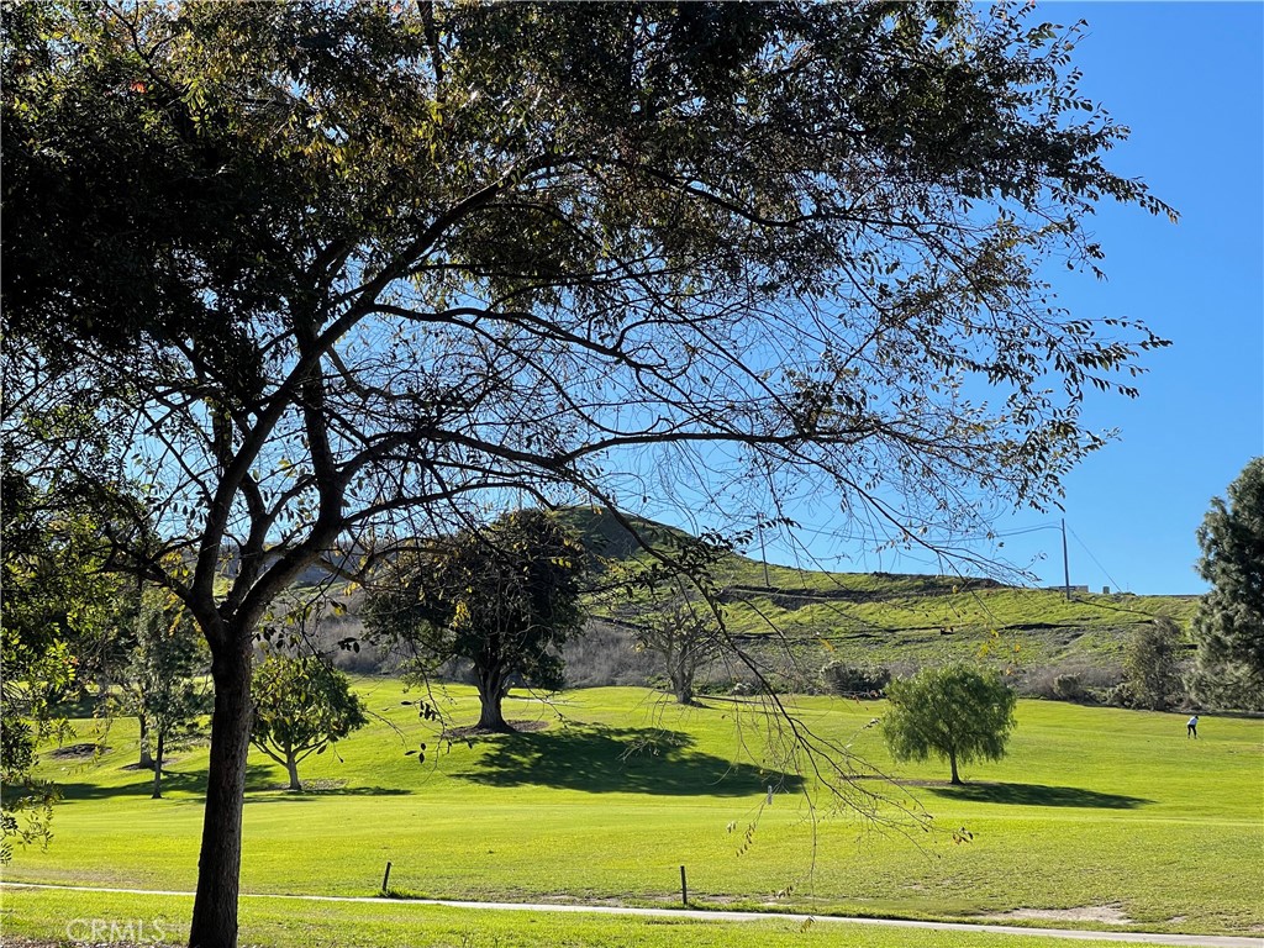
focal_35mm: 64
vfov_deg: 22.9
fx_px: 2337
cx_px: 632
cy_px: 474
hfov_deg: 30.3
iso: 20
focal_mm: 7.5
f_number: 2.2
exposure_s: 1/919
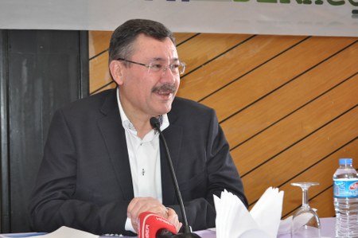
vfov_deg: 16.5
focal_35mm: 82
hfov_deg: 24.6
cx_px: 179
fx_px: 820
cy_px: 119
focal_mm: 55
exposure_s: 1/60
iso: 800
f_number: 5.6
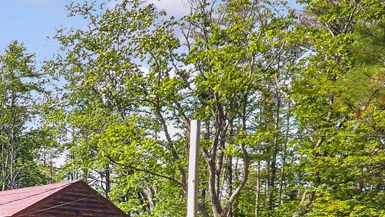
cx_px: -193
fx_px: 704
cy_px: 329
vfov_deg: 16.0
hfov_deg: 24.1
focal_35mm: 69
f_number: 2.8
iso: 100
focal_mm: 3.61
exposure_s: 1/25
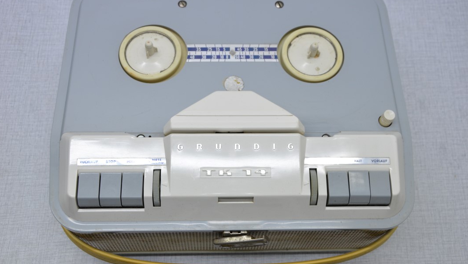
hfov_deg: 42.9
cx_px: 235
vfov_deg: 24.9
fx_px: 596
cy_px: 127
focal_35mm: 48
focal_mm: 30
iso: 400
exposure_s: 1/60
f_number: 6.3
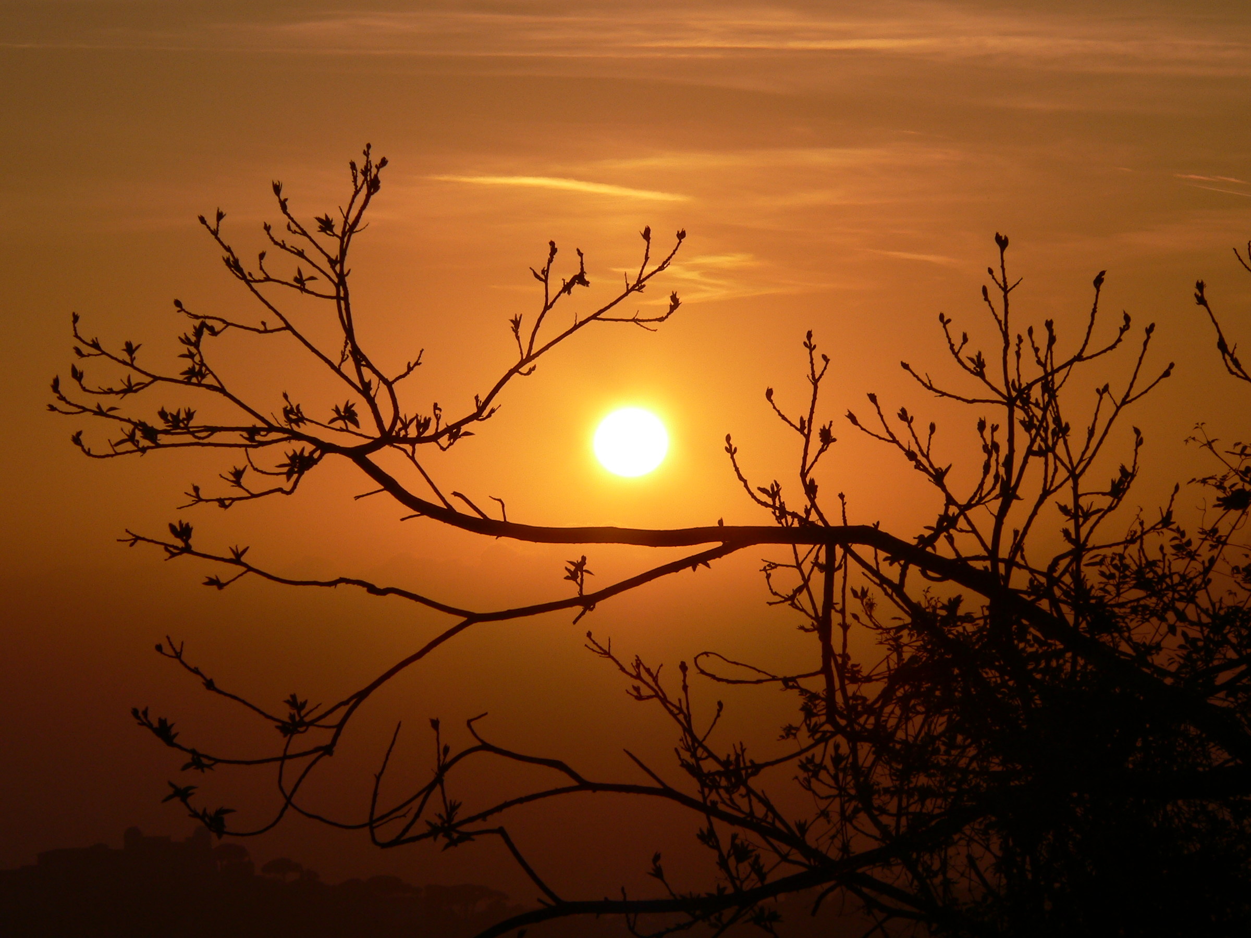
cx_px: 626
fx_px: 7336
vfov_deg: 7.3
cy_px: 469
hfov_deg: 9.7
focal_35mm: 203
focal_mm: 33.9
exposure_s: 1/1000
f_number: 6.5
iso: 80
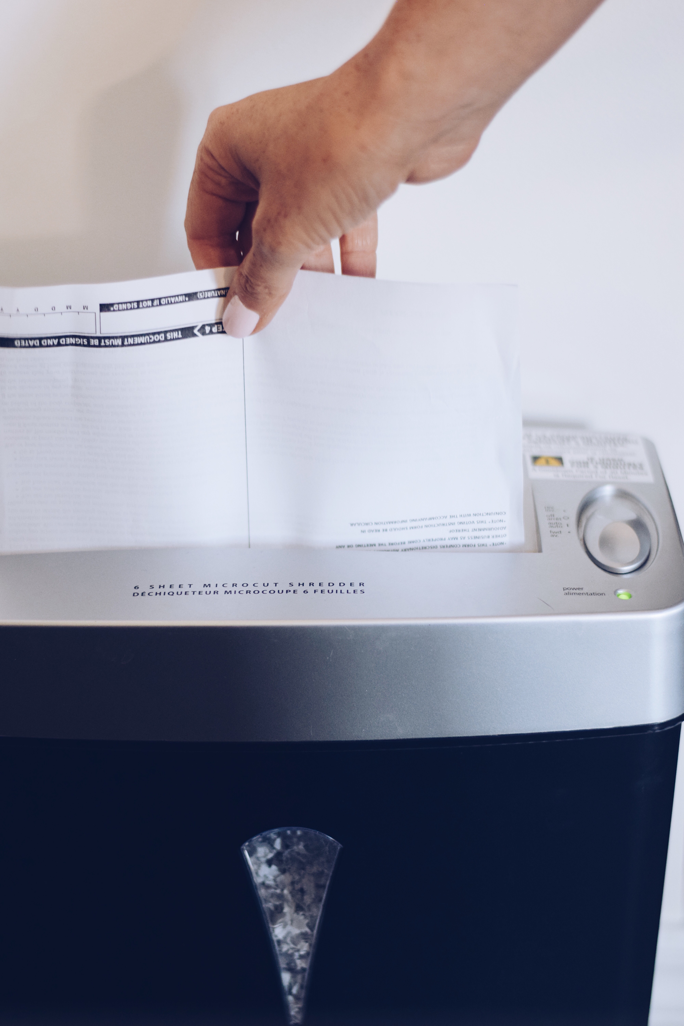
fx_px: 2137
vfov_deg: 27.0
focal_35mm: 75
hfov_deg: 18.2
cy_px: 513
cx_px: 342
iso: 640
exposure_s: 1/125
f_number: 1.8
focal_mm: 50
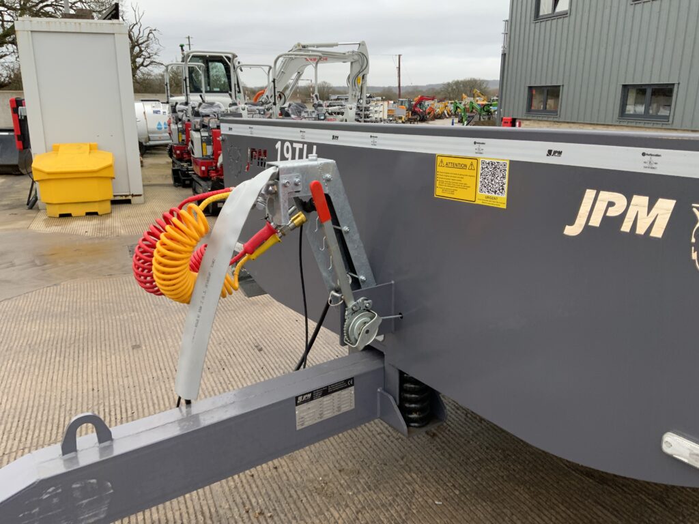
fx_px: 586
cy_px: 262
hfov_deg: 61.7
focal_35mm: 29
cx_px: 350
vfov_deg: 48.2
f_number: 1.8
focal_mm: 3
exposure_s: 1/122
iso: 20
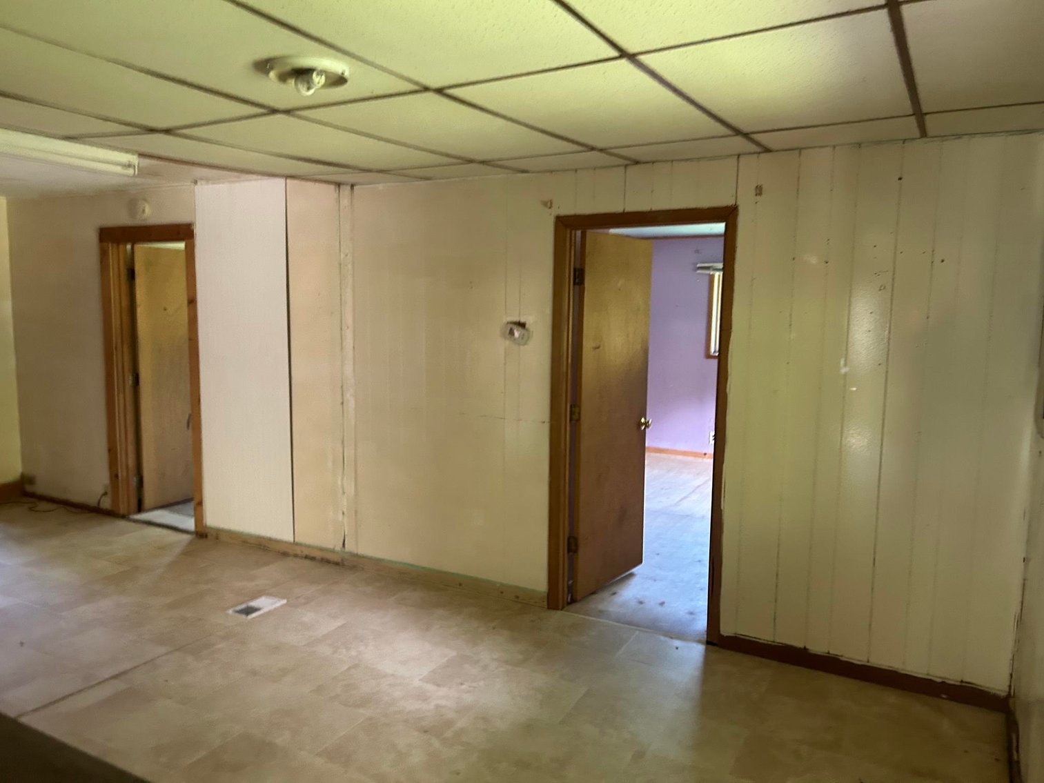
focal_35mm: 26
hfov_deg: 67.3
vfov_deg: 53.1
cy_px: 392
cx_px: 522
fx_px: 784
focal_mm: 5.7
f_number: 1.5
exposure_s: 1/60
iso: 320
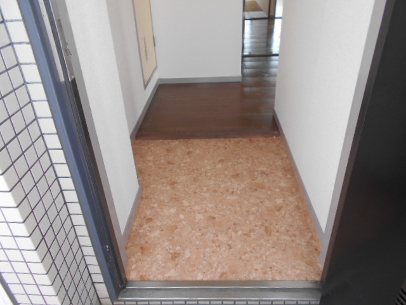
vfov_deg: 53.1
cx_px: 203
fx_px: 305
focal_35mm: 26
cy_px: 152
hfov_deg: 67.3
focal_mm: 4.6
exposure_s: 1/50
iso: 80
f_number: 3.2
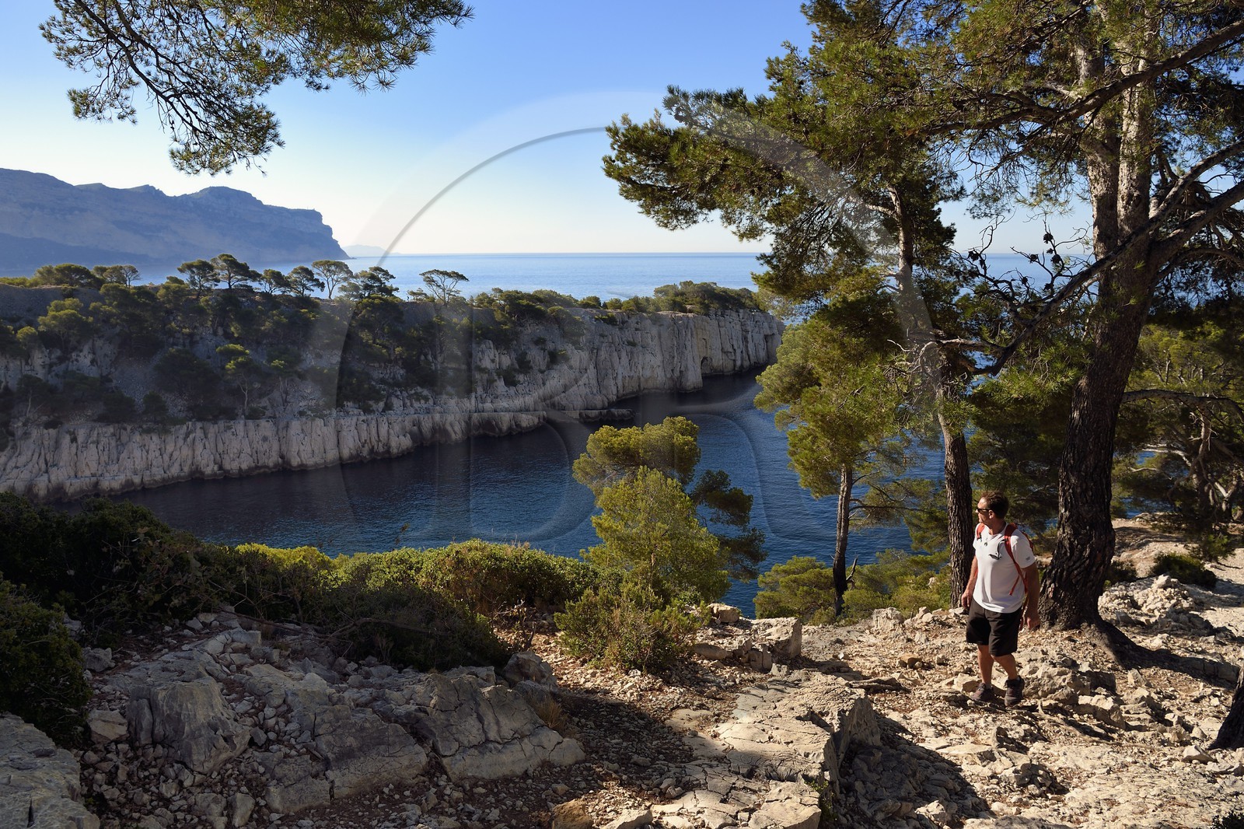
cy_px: 414
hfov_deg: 73.8
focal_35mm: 24
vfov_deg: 53.1
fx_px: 829
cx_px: 622
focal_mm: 24
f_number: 8
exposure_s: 1/250
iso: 200
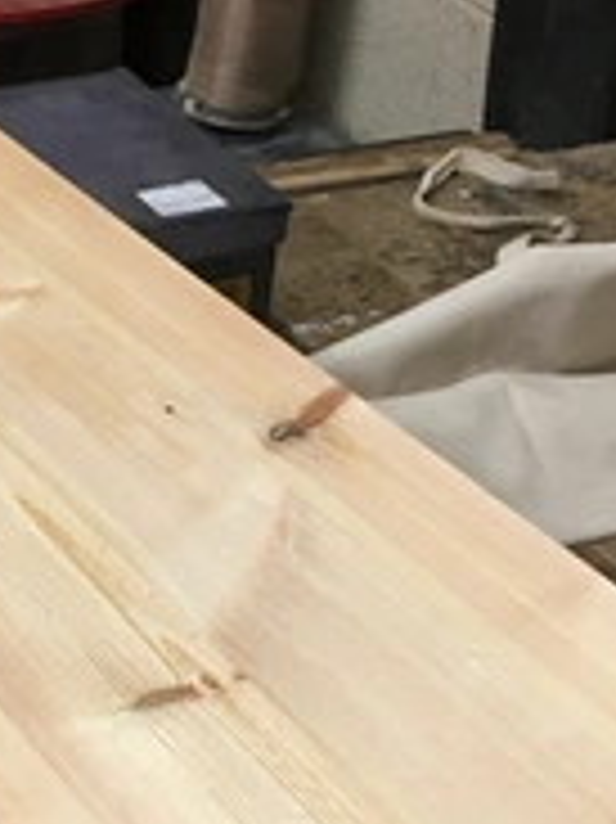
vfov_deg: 25.3
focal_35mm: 76
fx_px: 1805
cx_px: 22
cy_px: 644
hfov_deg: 18.9
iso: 100
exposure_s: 1/33
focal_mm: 4.15
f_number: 2.2
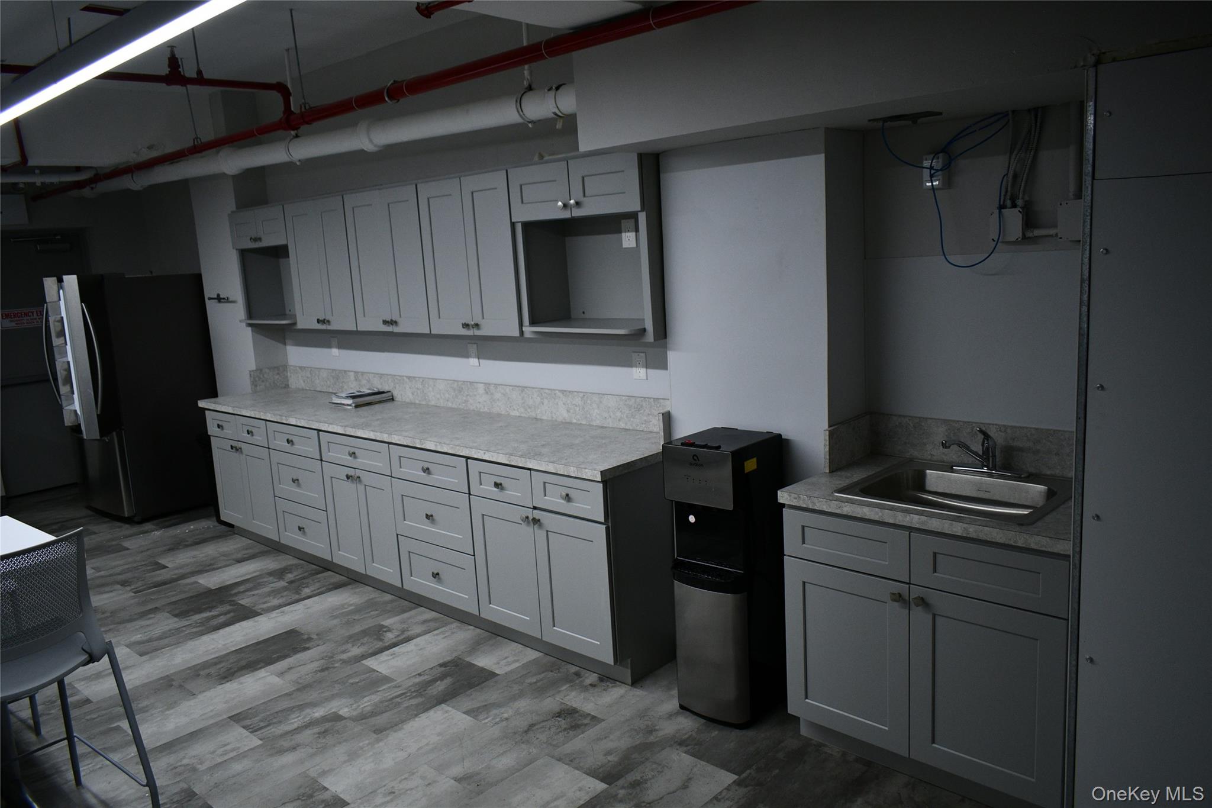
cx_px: 606
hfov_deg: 67.4
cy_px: 404
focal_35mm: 27
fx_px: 909
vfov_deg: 47.9
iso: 720
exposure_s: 1/250
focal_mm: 18
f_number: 3.5
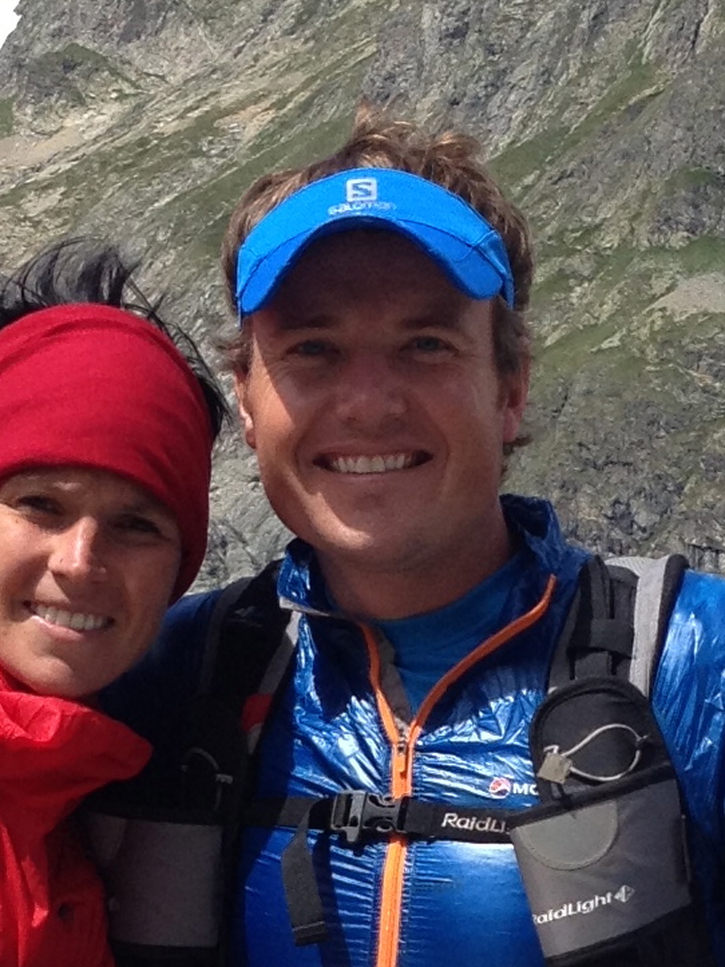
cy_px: 1115
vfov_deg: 12.3
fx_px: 4414
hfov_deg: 9.4
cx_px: 342
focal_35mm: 158
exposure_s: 1/1534
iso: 50
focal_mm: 4.28
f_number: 2.4
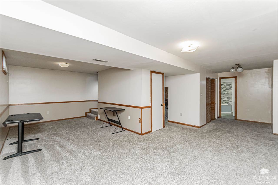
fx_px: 116
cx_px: 139
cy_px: 92
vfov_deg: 77.3
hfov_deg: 100.4
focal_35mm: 15
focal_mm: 10
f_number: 10
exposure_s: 1/60
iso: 2500
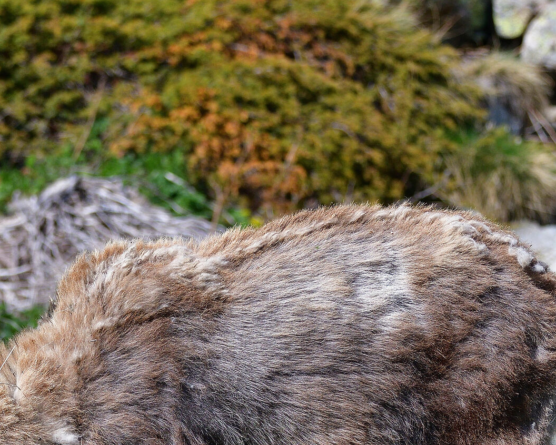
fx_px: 6319
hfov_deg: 5.0
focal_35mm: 384
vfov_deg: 4.0
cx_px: 115
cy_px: 382
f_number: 5.6
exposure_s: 1/2500
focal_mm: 120
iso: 640
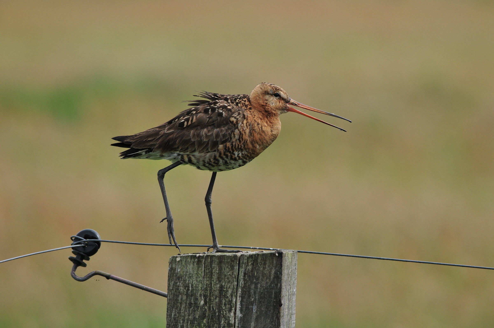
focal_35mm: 450
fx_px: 6167
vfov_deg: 3.0
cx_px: 247
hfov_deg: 4.6
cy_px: 164
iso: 200
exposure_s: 1/1250
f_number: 5.6
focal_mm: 300
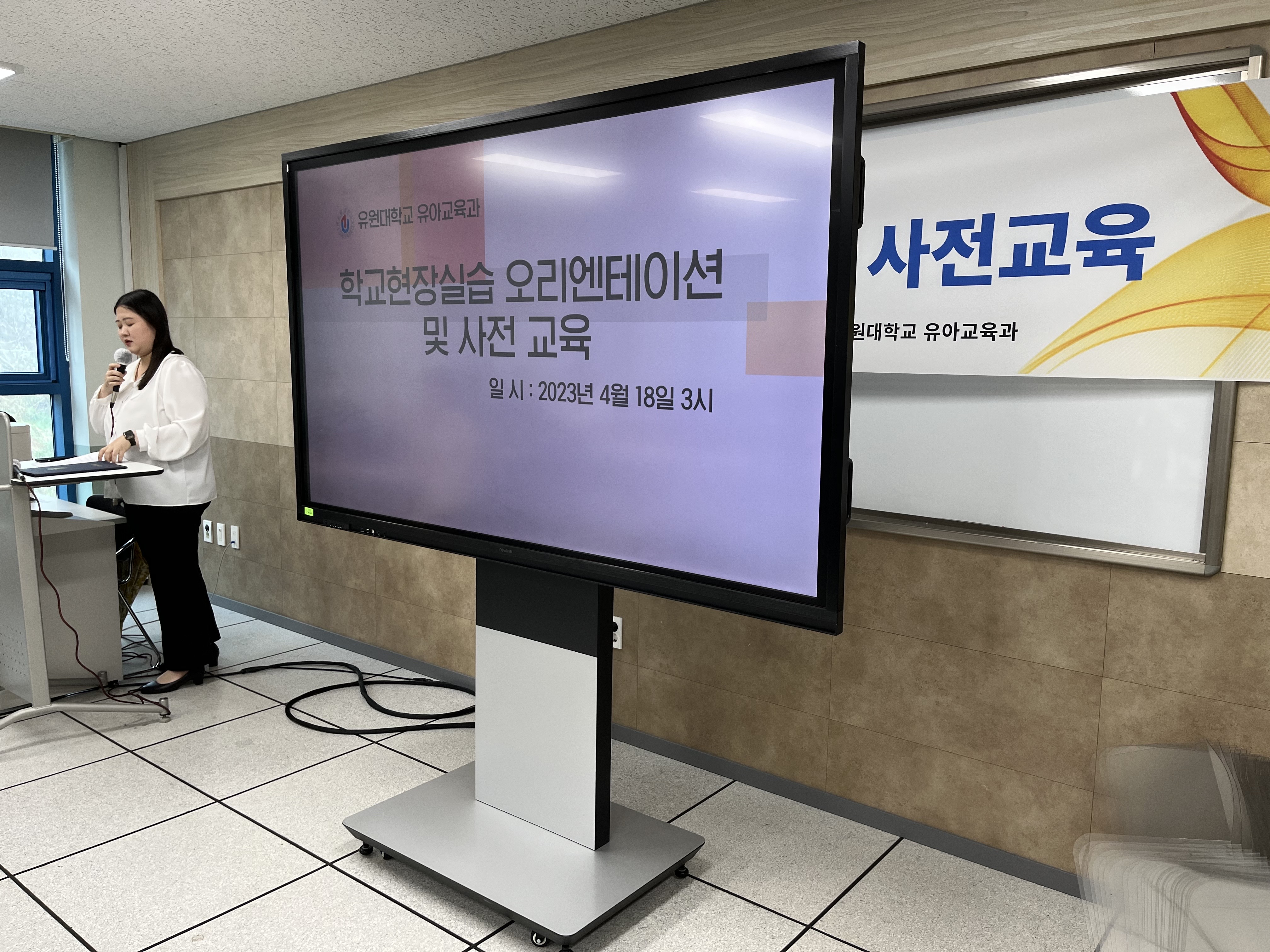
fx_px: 954
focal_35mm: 26
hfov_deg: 67.3
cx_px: 635
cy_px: 476
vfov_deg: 53.1
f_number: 1.6
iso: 80
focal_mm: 5.1
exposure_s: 1/90
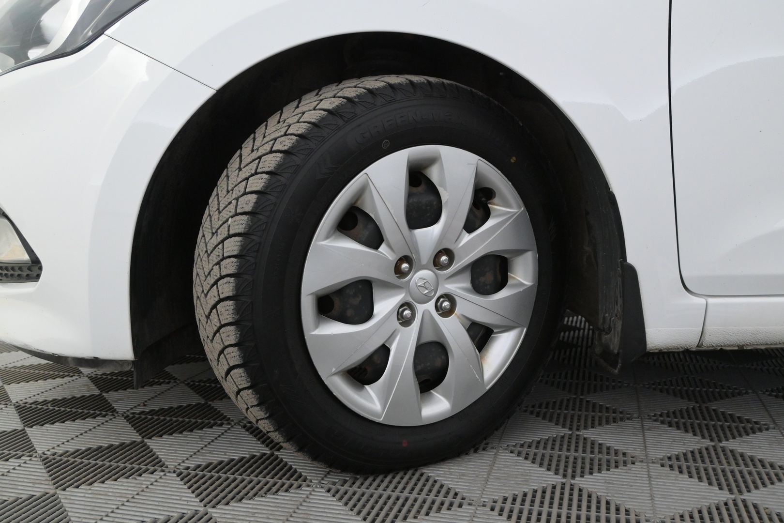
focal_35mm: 38
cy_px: 262
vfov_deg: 35.5
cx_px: 392
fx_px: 817
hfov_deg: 51.3
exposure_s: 1/125
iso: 2500
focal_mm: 25
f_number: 5.6
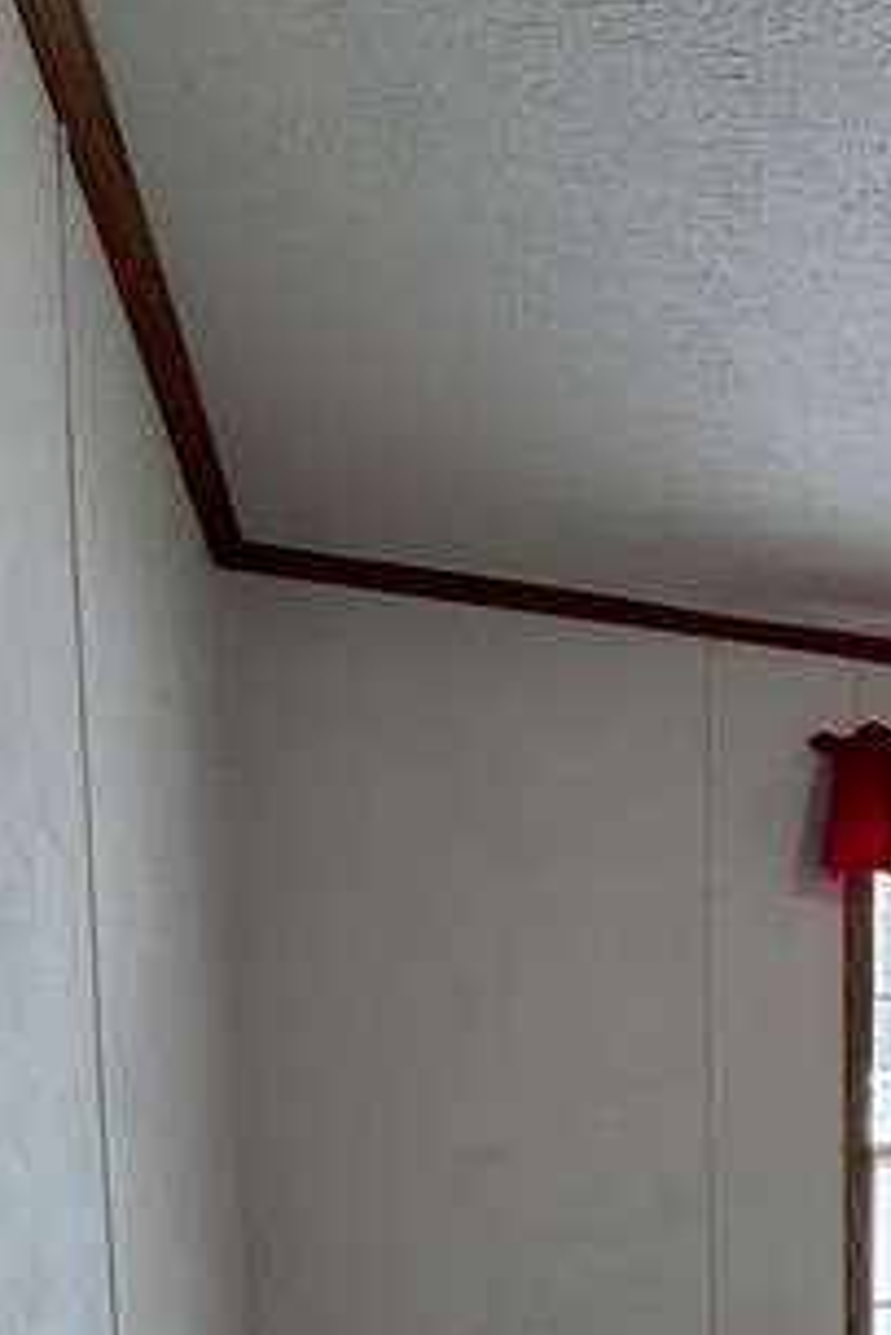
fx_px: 1817
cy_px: 1313
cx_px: 1470
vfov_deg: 36.5
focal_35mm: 49
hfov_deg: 21.3
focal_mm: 2.22
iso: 125
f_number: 2.2
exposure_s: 1/120
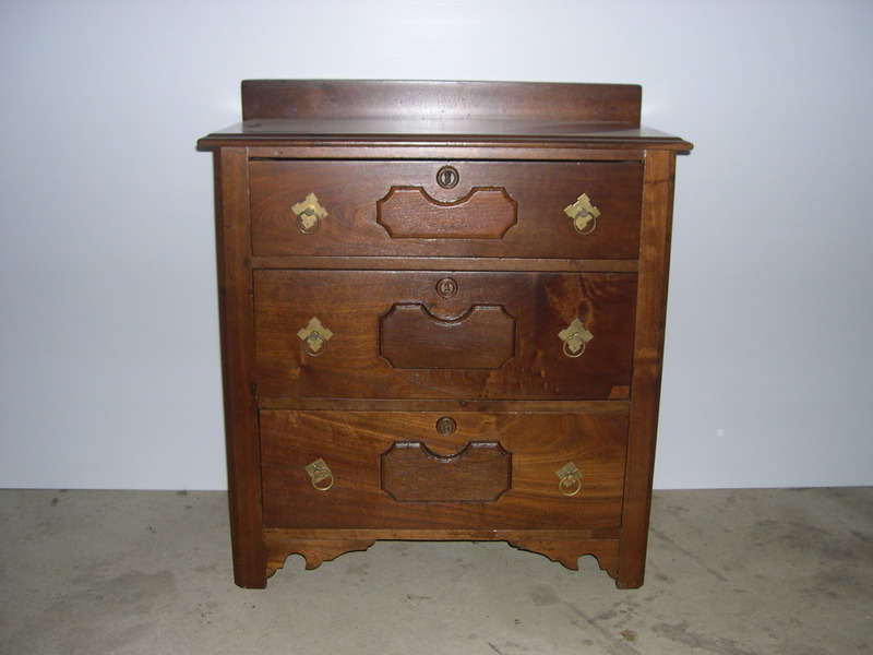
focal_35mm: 38
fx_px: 958
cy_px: 328
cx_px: 436
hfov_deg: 49.0
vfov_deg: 37.7
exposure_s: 1/60
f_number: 2.8
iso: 100
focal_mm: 8
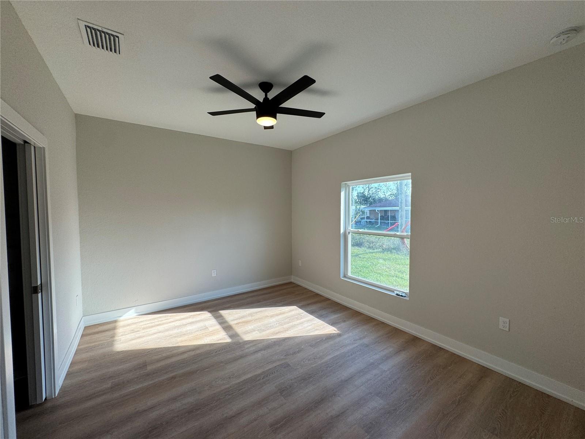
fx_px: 237
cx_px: 292
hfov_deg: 102.1
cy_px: 220
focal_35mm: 14
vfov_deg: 85.7
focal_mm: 2.22
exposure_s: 1/179
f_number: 2.2
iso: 40
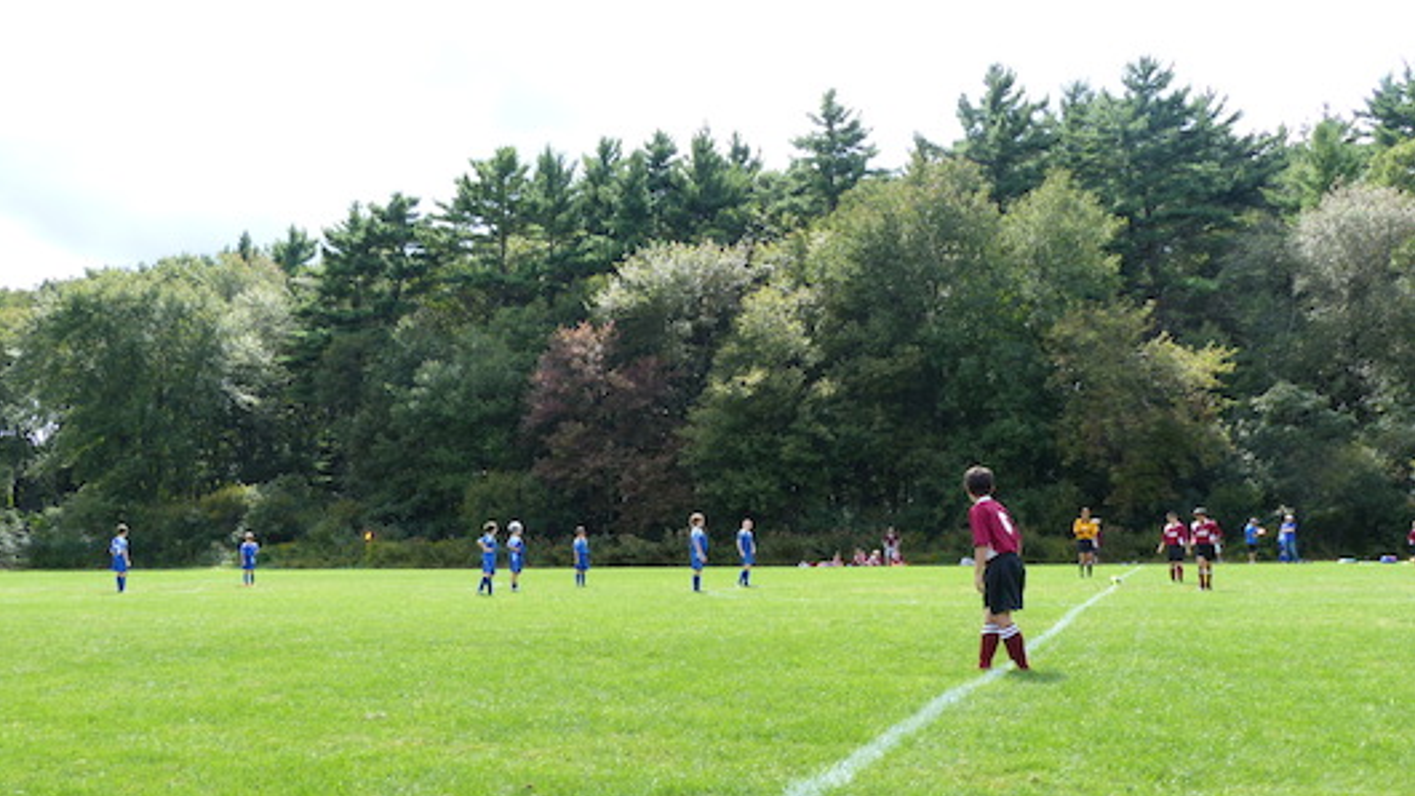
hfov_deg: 58.0
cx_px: 709
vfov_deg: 34.4
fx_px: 1276
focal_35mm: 34
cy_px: 510
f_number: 4
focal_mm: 5.6
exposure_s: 1/320
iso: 100
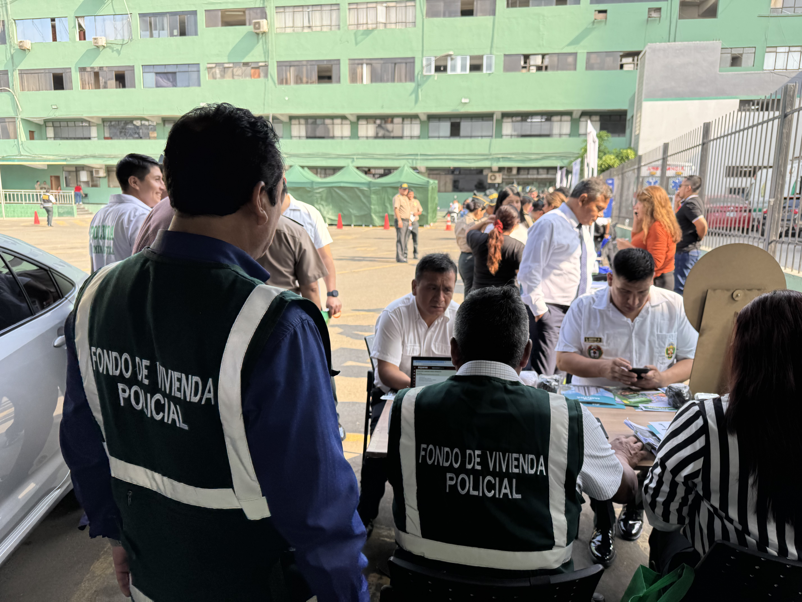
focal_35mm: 24
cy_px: 301
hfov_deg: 71.6
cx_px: 401
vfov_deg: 56.8
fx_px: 556
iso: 80
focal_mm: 6.76
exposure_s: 1/685
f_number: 1.78
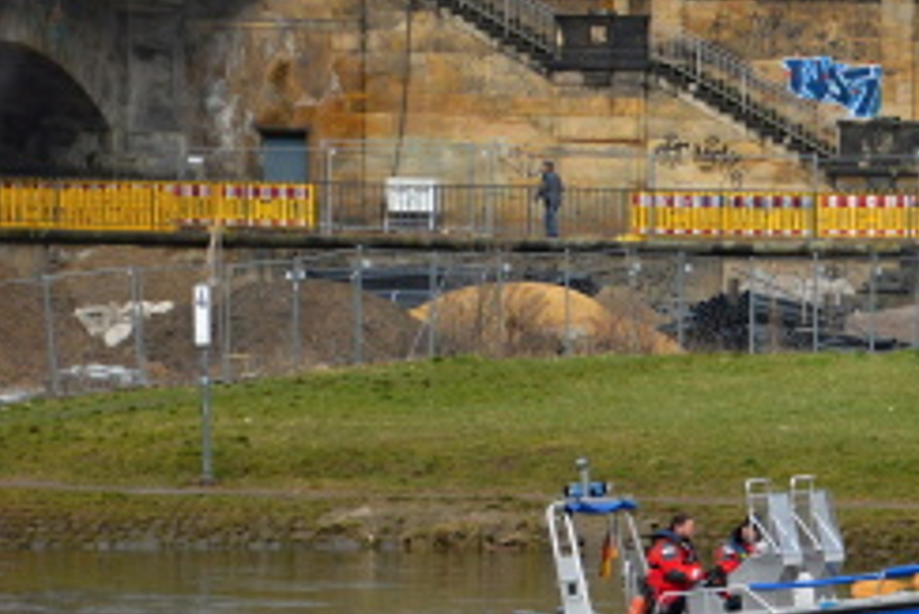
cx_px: 1145
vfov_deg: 2.8
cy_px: 554
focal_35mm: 485
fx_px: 12376
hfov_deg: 4.2
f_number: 5.6
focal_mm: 105
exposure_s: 1/1000
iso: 400
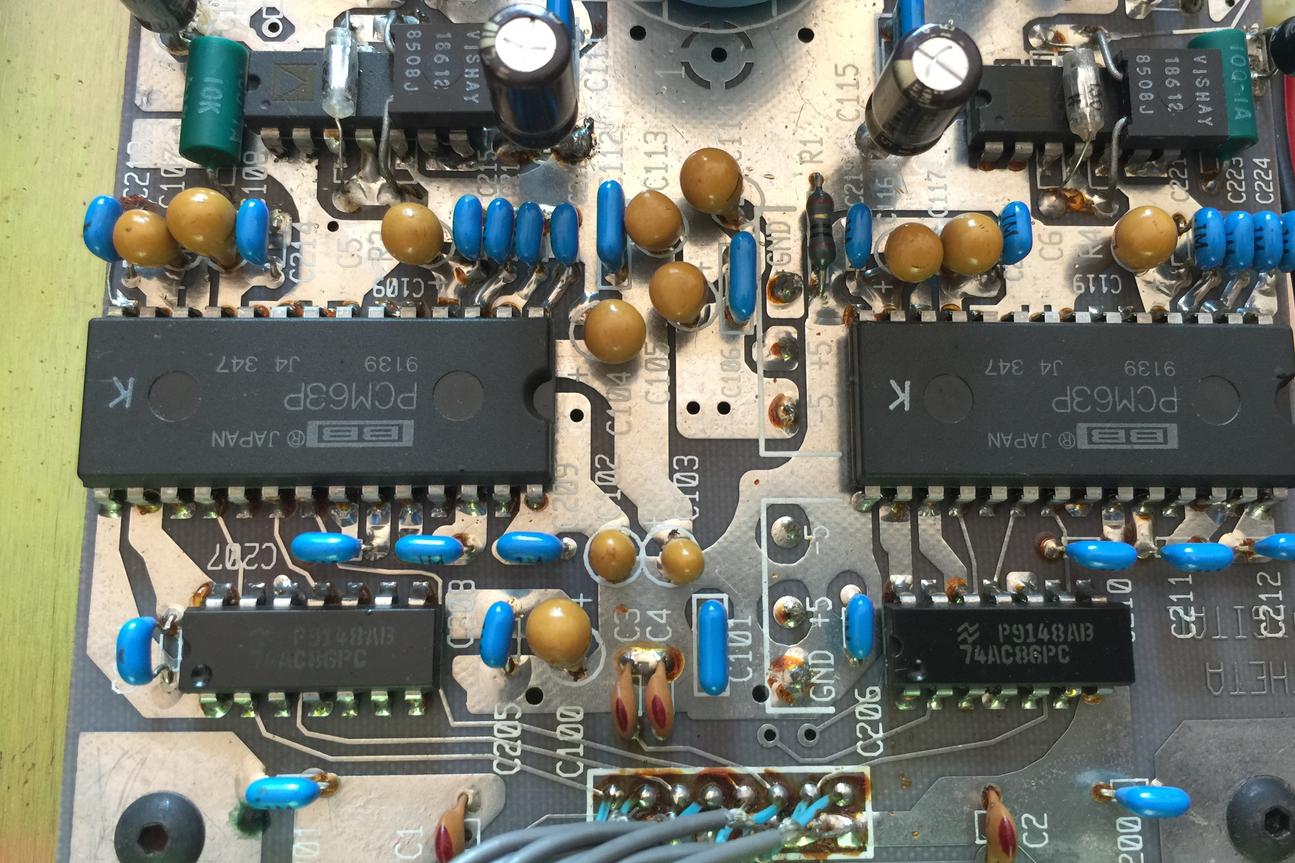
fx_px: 1115
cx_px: 665
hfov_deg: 60.3
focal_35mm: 31
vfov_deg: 42.3
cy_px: 413
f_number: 2.2
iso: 50
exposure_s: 1/15
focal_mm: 4.15
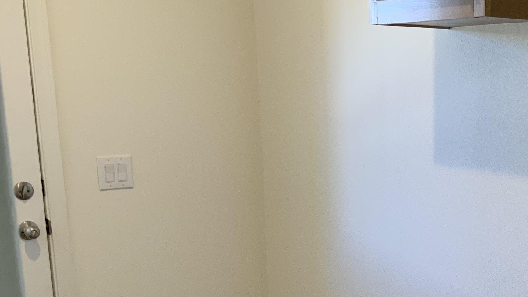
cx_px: 447
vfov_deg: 21.1
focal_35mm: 56
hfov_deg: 35.6
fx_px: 784
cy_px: 250
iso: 40
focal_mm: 3
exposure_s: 1/60
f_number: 1.8
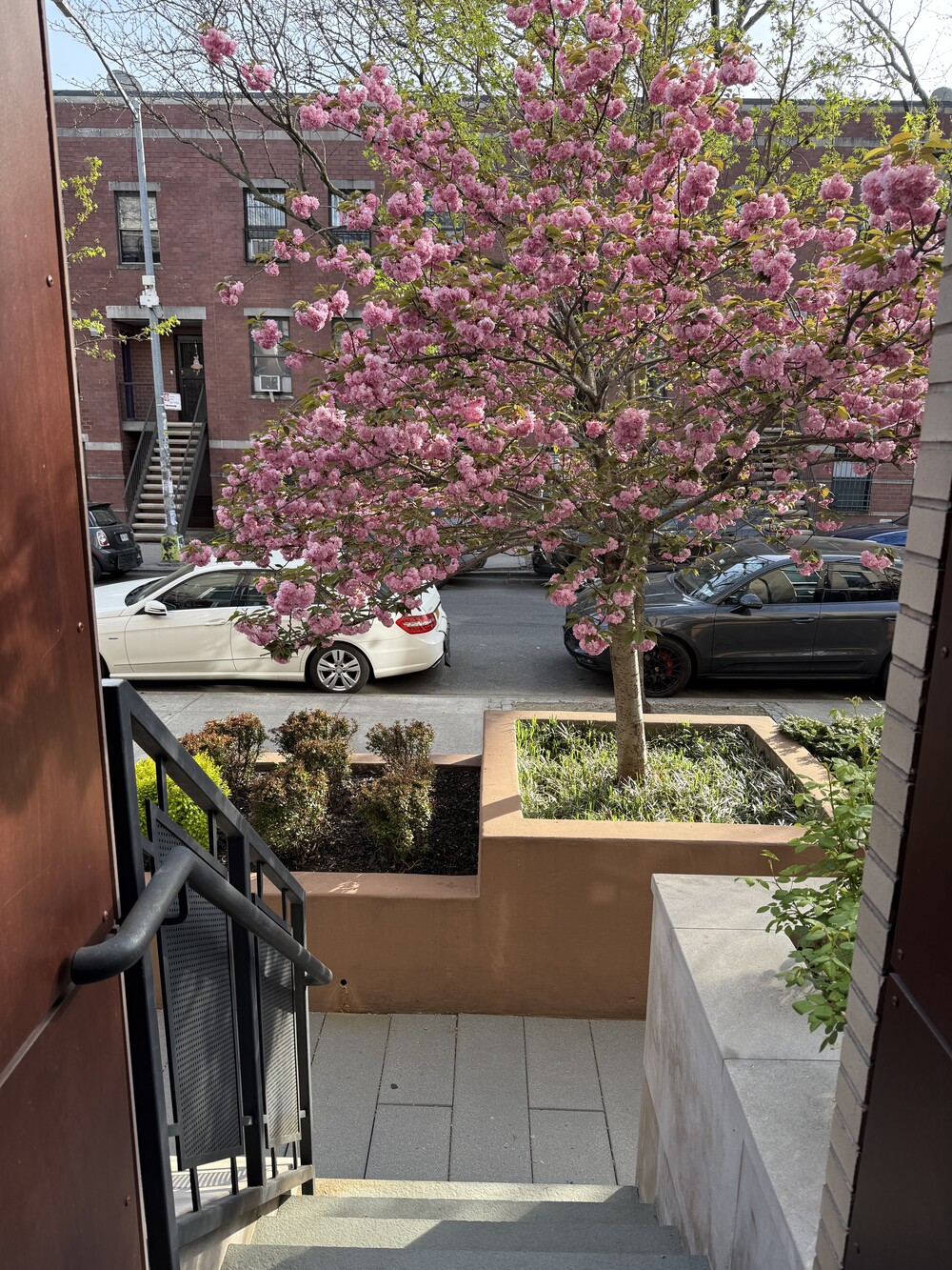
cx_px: 476
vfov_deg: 71.6
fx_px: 880
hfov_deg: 56.8
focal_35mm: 24
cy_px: 635
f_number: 1.78
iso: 100
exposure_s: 1/593
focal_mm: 6.76
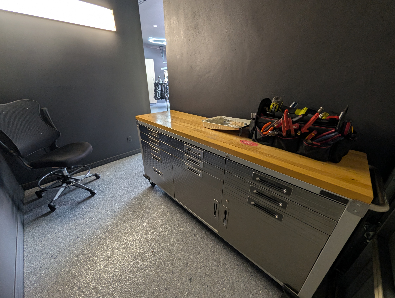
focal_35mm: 12
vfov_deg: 94.6
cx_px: 198
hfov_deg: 110.5
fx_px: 137
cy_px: 149
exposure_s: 1/30
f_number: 1.7
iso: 98
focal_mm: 2.02
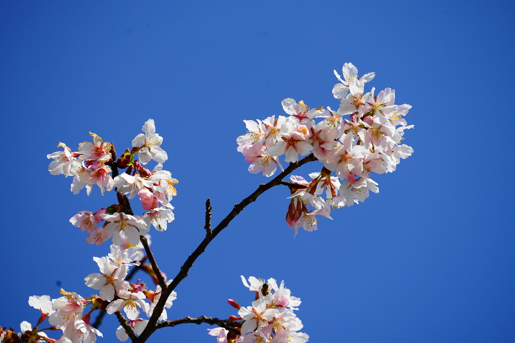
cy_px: 172
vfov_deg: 4.6
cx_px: 258
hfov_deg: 6.9
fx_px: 4291
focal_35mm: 300
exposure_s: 1/400
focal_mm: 300
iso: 100
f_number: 8
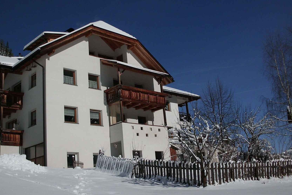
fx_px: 349
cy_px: 77
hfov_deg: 45.3
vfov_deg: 31.1
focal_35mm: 43
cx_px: 129
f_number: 7.3
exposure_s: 1/1250
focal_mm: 6.3
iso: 64
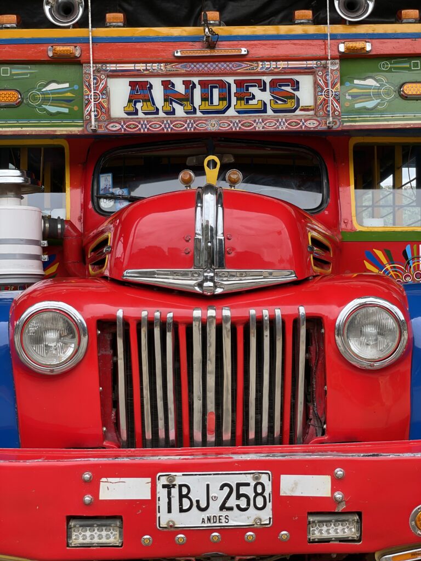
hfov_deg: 28.0
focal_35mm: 52
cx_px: 210
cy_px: 280
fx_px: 843
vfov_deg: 36.8
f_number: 2
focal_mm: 6
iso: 32
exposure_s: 1/564
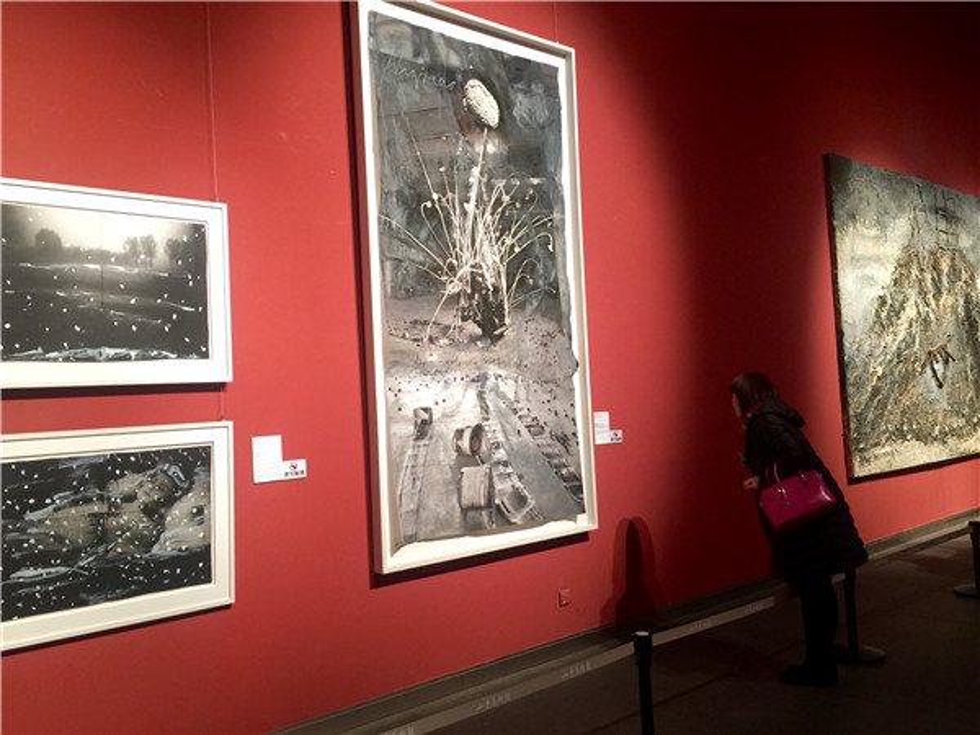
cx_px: 490
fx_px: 821
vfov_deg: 48.2
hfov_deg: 61.7
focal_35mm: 29
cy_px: 368
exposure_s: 1/4
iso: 64
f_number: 2.2
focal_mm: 4.15
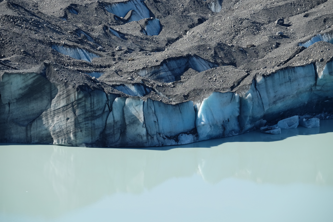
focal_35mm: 202
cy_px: 111
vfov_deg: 6.8
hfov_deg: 10.2
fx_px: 1868
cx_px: 166
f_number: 6.4
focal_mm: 134.4
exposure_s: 1/450
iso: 200
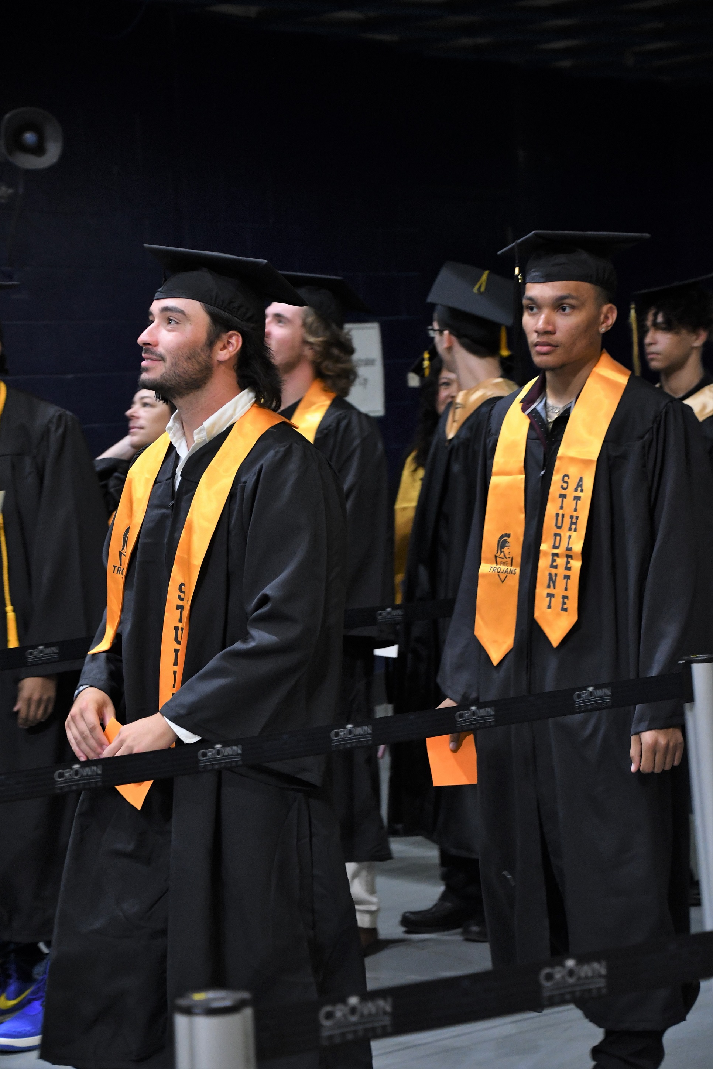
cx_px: 356
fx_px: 2762
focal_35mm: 93
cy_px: 534
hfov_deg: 14.7
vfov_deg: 21.9
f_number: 5
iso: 2000
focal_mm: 62
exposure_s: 1/80
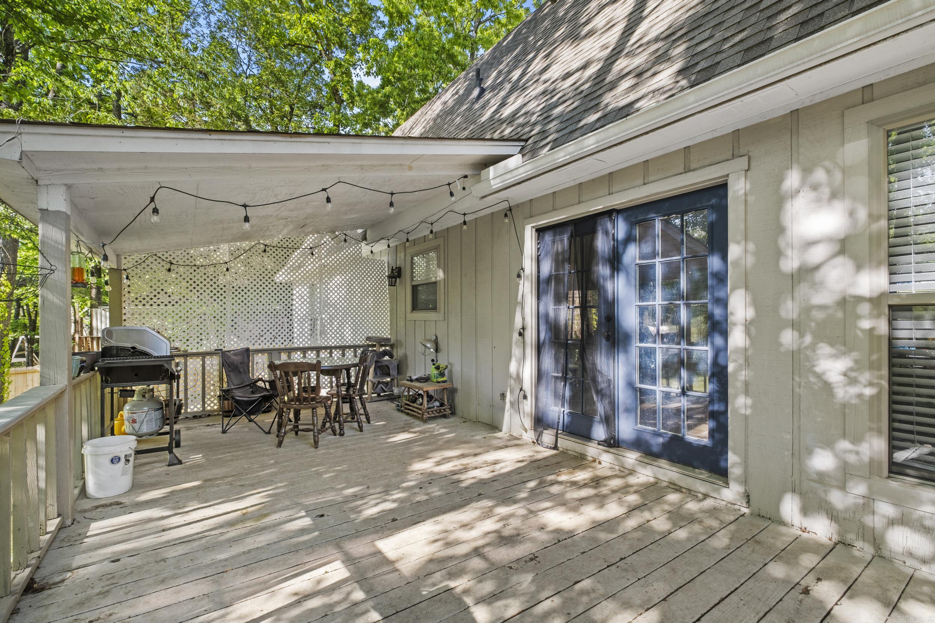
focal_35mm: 15
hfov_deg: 100.4
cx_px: 468
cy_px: 312
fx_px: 390
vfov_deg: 77.3
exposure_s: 1/20
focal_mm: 10
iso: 200
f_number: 5.6
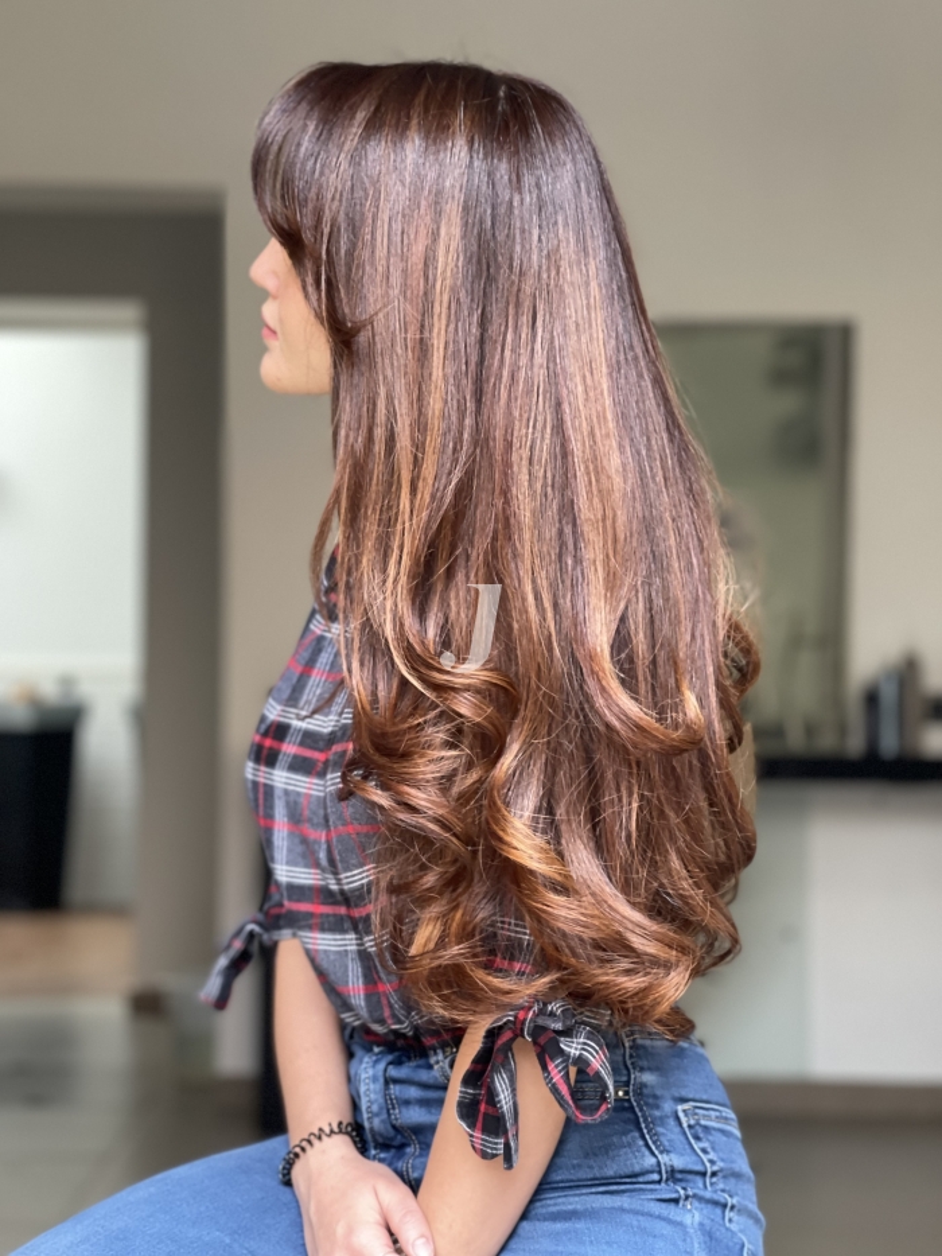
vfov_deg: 30.3
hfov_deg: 22.9
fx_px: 2322
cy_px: 628
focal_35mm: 64
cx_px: 471
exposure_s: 1/40
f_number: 2.2
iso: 250
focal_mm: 7.5
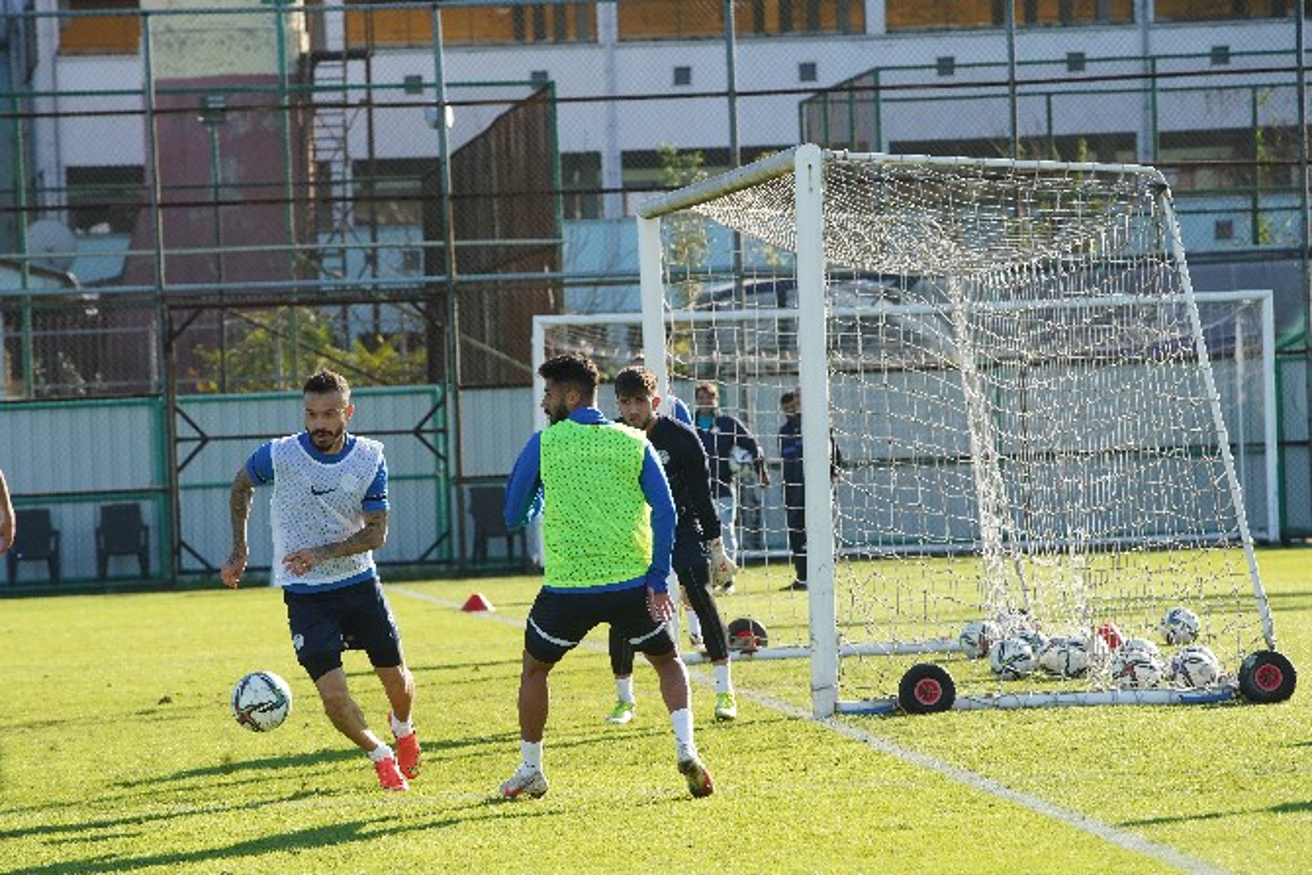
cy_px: 438
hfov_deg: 10.3
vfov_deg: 6.9
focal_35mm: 200
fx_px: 7290
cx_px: 656
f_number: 8
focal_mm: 200
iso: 1600
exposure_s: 1/1250
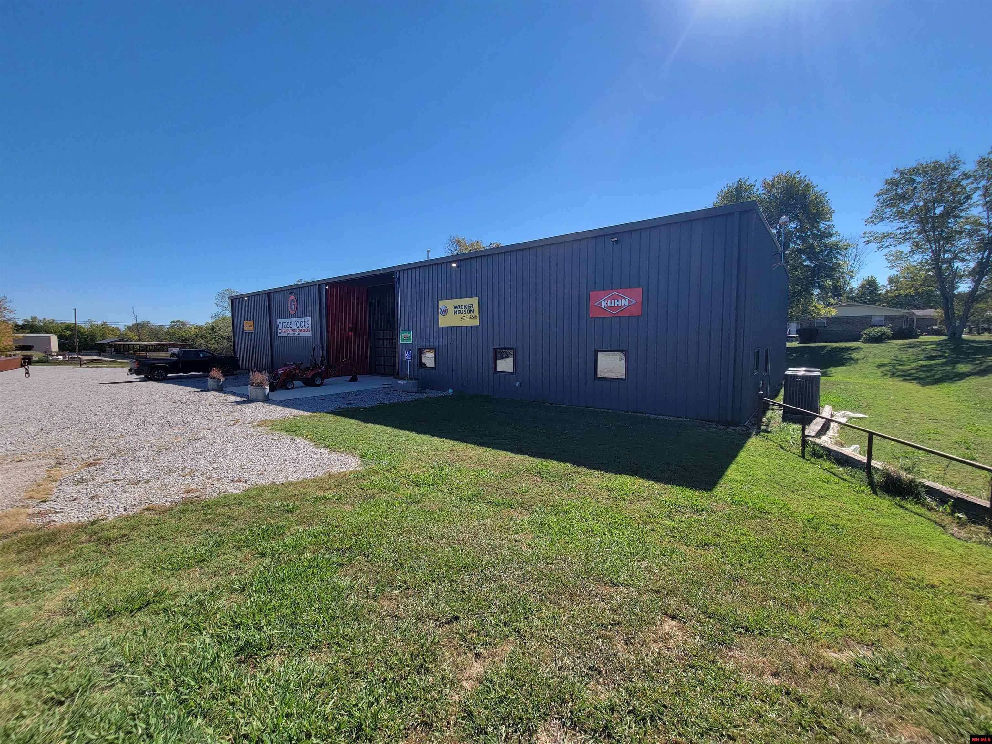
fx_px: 373
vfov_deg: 89.9
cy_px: 372
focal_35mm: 13
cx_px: 496
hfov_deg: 106.2
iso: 50
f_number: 2.2
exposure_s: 1/1563
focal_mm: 2.2
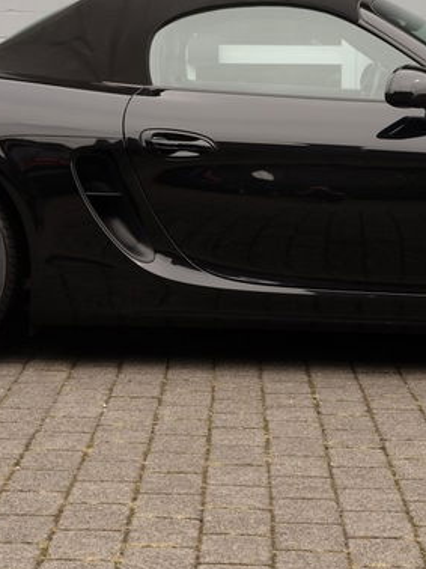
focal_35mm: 99
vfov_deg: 19.8
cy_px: 209
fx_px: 1626
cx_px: 274
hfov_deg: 14.9
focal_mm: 25.4
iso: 200
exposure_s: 1/200
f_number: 5.6
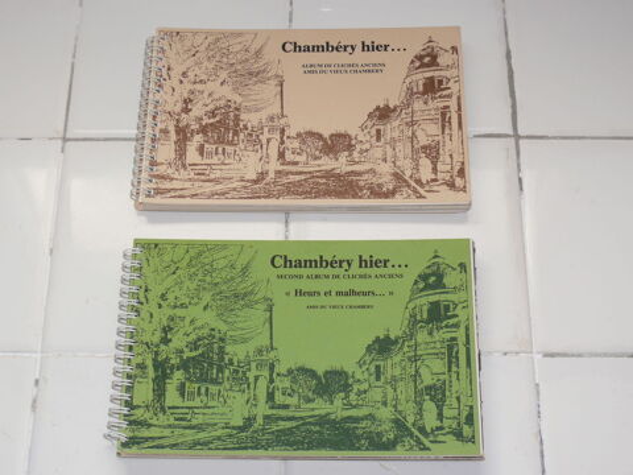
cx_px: 316
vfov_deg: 24.4
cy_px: 238
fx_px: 1097
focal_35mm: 60
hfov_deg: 32.2
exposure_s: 1/30
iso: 100
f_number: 3.2
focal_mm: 10.8
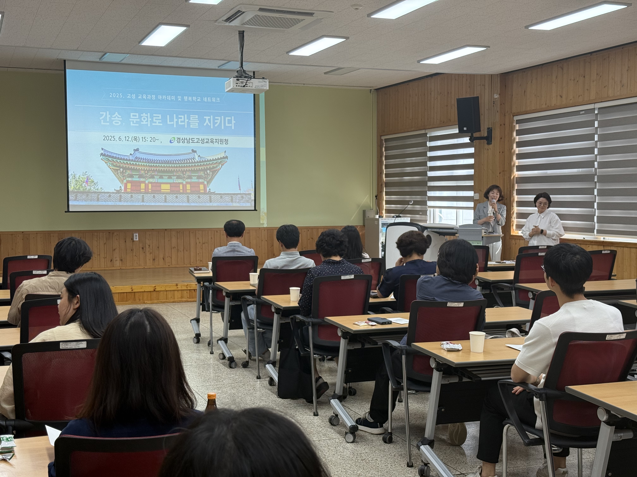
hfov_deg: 39.7
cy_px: 238
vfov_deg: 30.3
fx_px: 883
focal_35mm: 48
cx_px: 318
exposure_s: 1/122
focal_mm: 6.76
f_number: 1.78
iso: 80
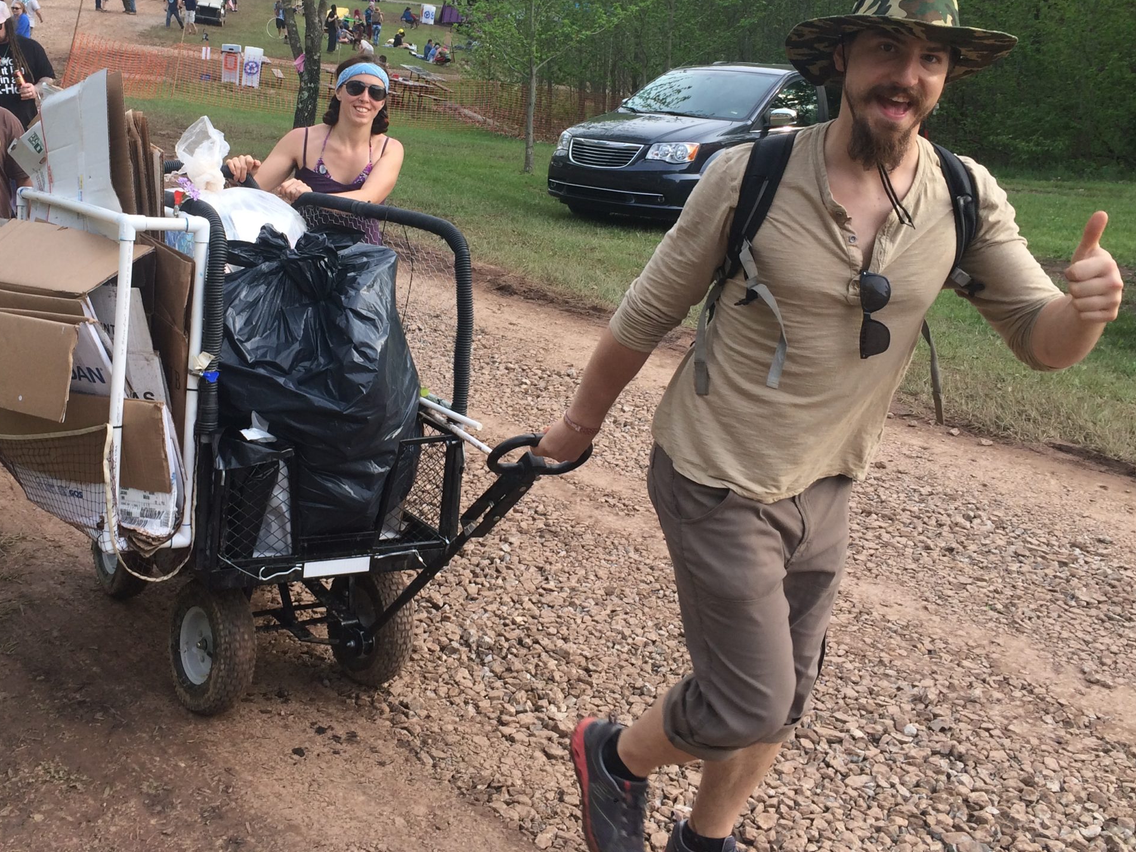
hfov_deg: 47.7
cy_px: 299
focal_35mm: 39
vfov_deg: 36.5
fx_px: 1280
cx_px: 480
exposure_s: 1/321
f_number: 2.2
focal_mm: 4.15
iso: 32
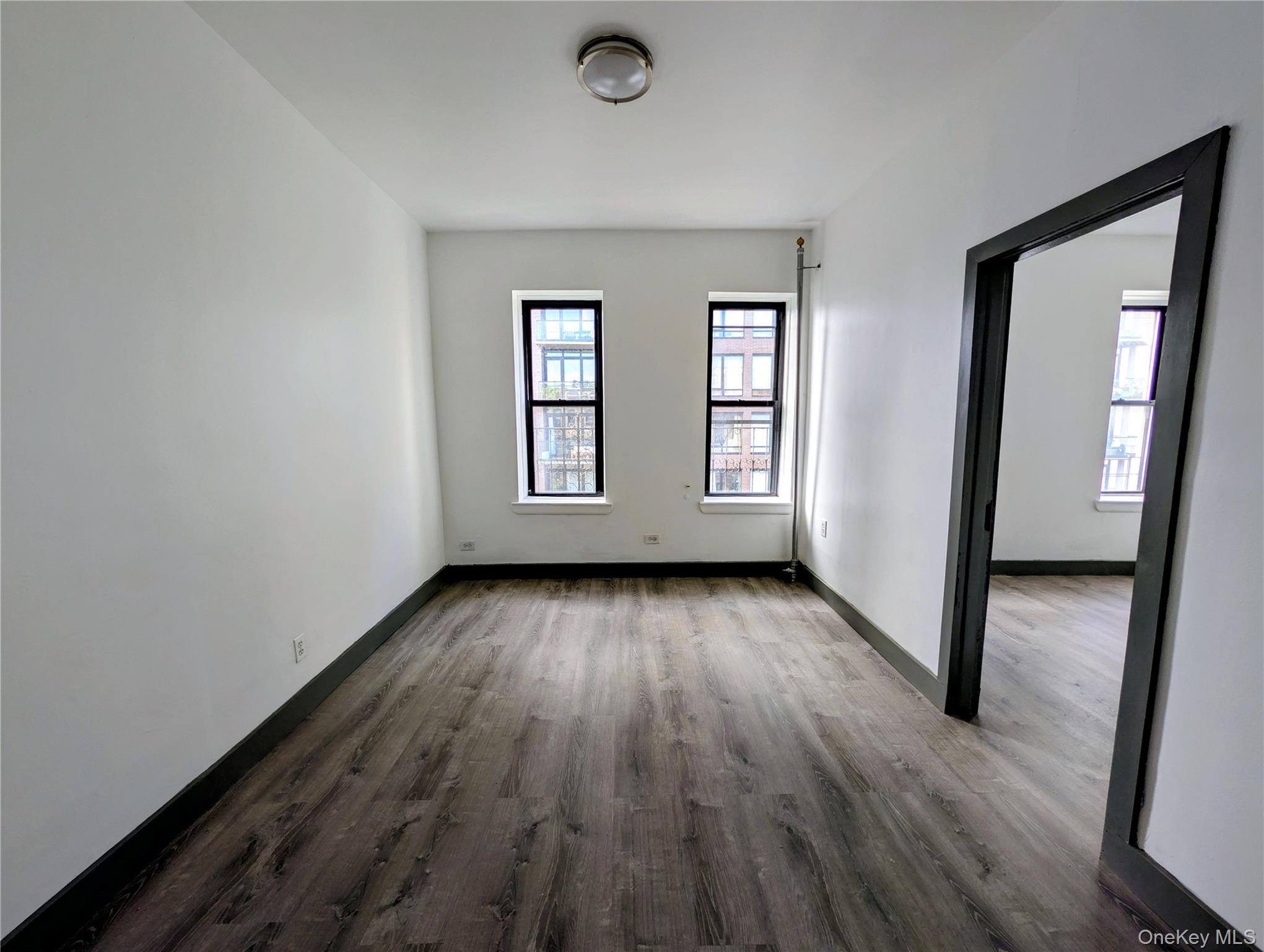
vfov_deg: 94.6
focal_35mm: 12
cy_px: 476
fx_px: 439
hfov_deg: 110.5
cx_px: 632
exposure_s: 1/93.4
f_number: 1.7
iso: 47
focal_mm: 2.02
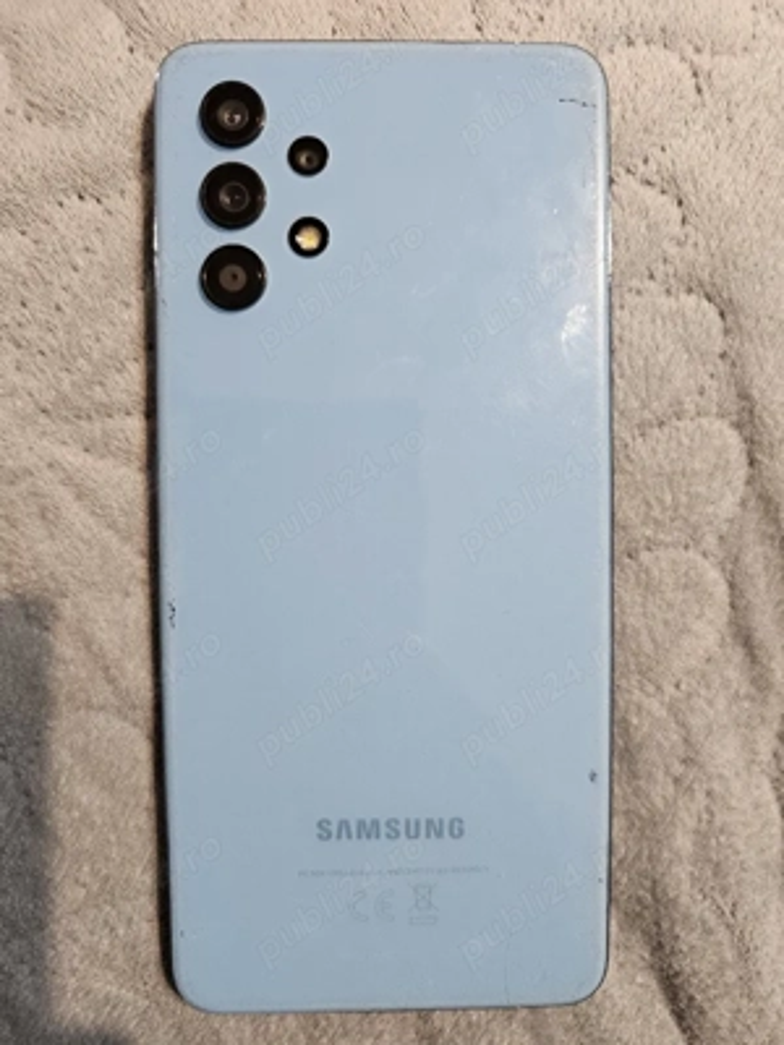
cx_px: 392
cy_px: 522
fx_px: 695
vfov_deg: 73.9
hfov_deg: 58.9
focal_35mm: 23
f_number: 1.7
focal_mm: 6.3
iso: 320
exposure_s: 1/34.7
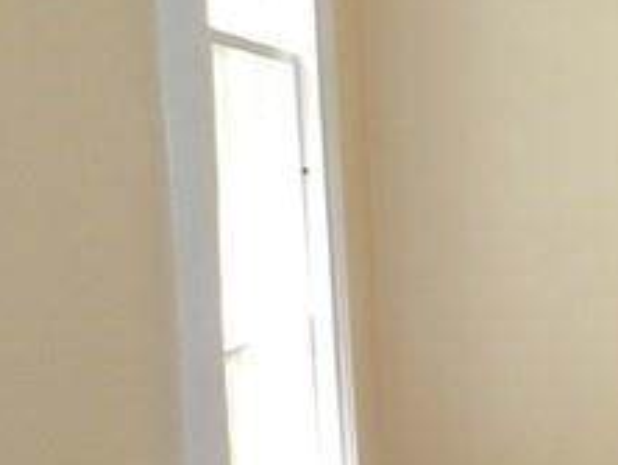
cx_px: 1194
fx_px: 1894
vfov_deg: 13.9
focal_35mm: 106
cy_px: 342
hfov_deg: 15.3
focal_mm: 4
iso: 160
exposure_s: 1/30
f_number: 3.4
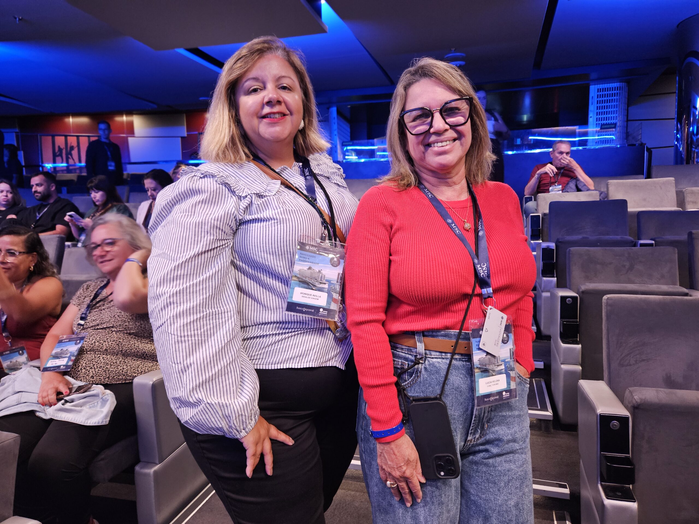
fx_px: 464
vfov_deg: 58.9
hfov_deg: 73.9
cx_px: 350
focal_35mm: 23
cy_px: 262
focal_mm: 5.4
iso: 640
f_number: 1.8
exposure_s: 1/24
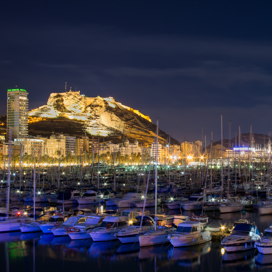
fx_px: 539
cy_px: 149
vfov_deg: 28.3
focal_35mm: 61
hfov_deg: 27.9
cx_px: 204
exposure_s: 30
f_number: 8
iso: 100
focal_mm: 26.25
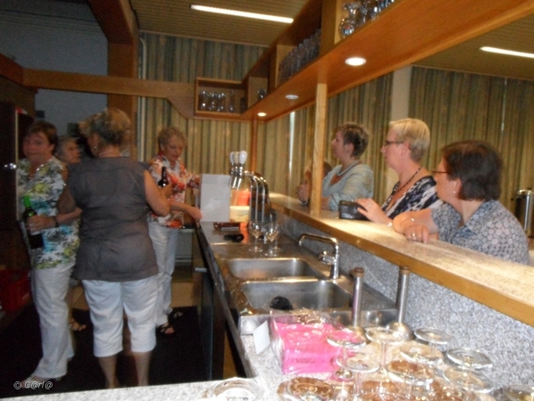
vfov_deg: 56.8
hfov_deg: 71.6
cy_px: 200
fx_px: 370
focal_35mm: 24
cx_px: 267
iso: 640
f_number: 8.3
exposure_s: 1/10
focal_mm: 3.9
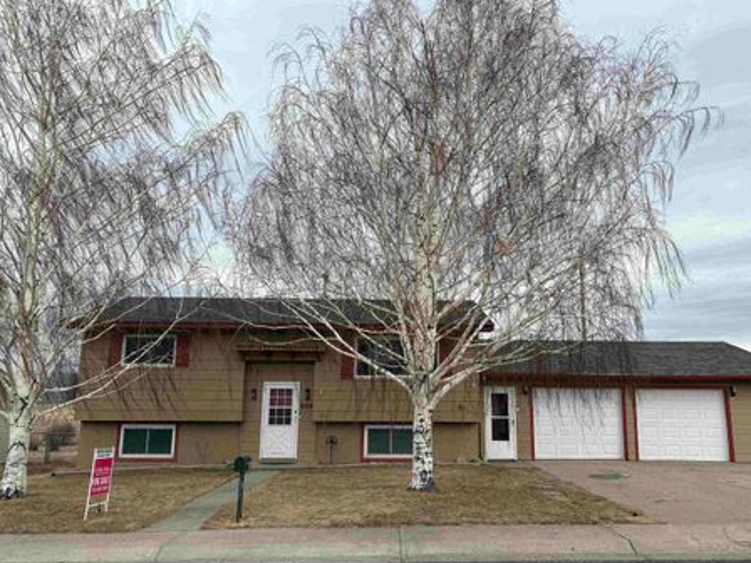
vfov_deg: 48.2
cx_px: 406
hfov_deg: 61.6
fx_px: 629
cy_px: 294
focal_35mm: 29
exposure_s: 1/1953
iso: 50
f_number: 1.6
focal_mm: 5.96
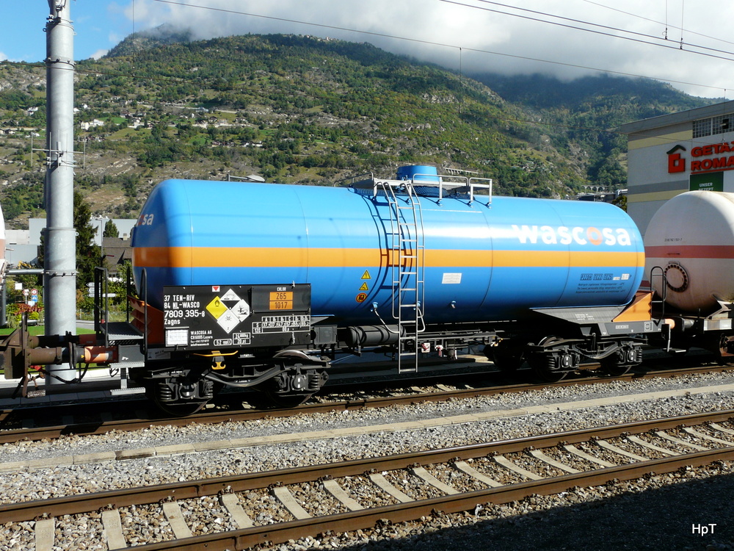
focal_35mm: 32
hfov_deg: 56.8
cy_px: 276
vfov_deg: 44.2
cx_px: 367
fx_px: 679
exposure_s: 1/320
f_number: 5.6
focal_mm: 5.2
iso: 100
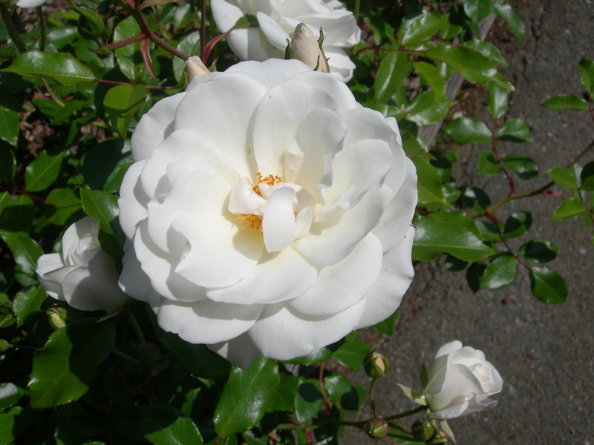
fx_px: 652
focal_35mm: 38
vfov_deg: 37.7
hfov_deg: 49.0
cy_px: 222
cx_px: 297
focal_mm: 7.8
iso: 50
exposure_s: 1/1623
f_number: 4.8
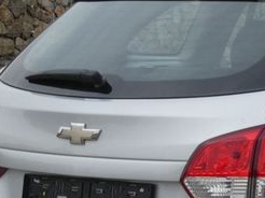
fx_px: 1943
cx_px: 478
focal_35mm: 254
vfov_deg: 5.8
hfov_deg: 7.6
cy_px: 173
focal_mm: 10.8
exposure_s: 1/200
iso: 80
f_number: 5.6
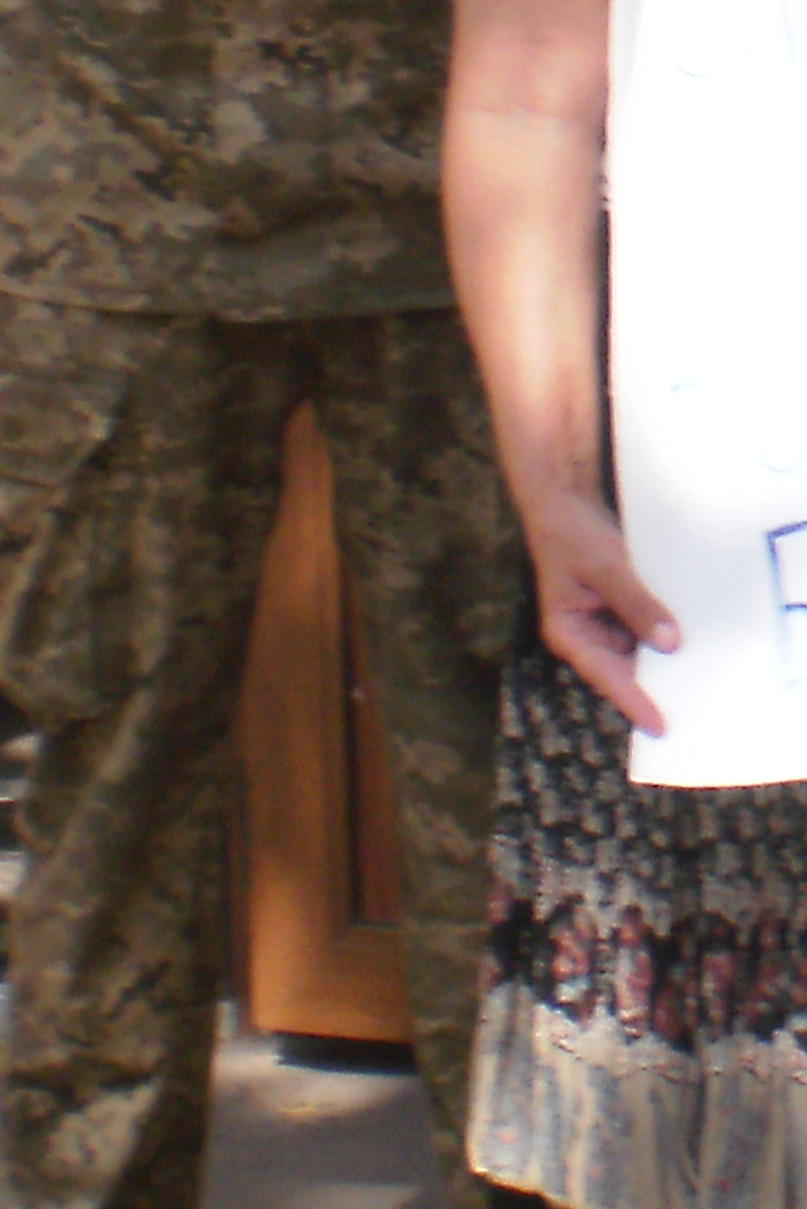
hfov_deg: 7.6
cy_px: 140
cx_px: 1492
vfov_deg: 11.6
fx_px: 5915
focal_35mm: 176
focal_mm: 6.3
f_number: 4.6
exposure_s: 1/250
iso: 100
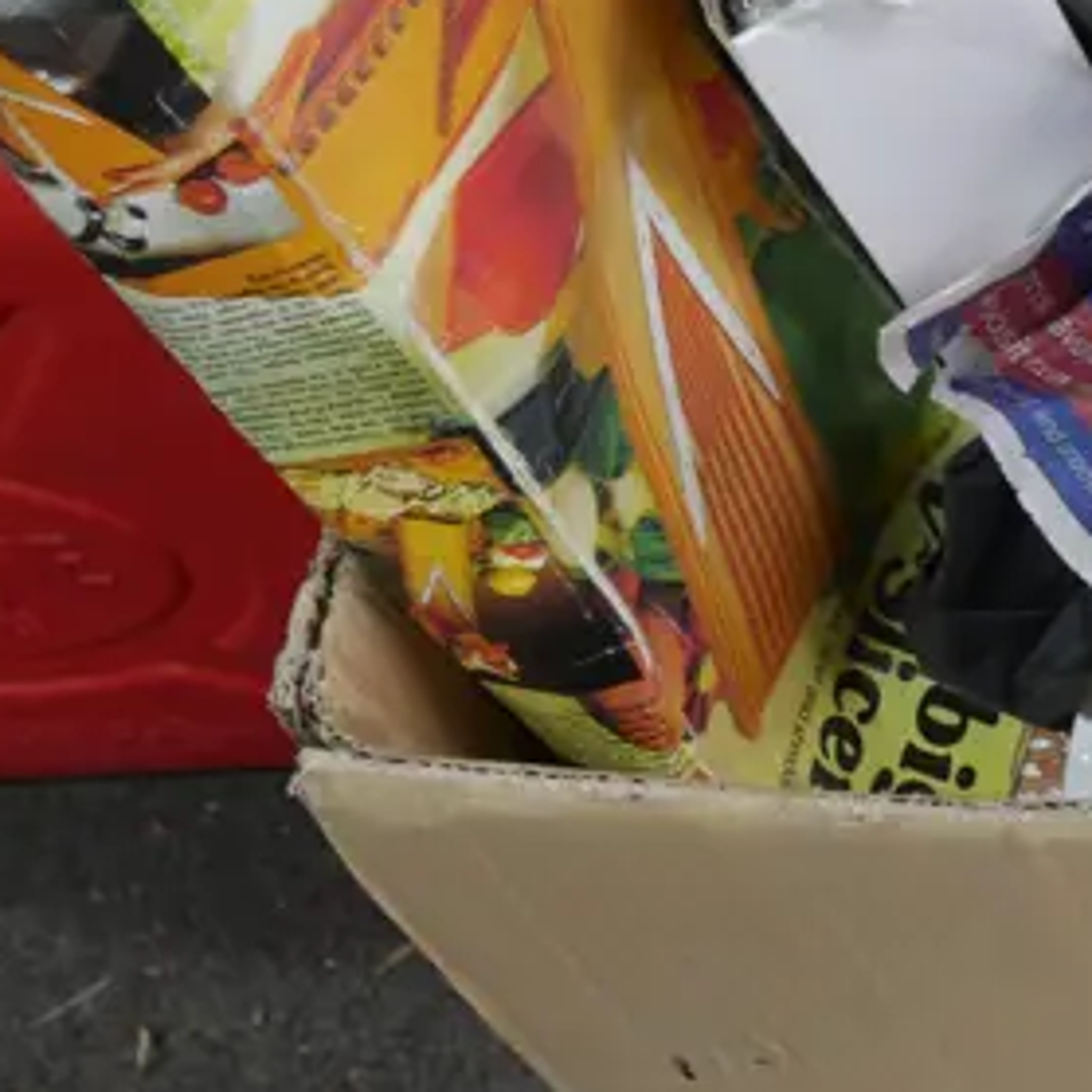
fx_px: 3248
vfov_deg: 19.0
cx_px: 1714
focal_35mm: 91
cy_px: 292
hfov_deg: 17.0
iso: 200
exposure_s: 1/100
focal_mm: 14
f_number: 3.5
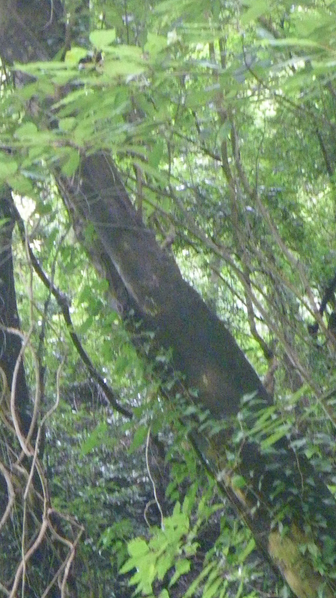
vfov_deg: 23.0
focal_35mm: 91
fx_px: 1441
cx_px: 3
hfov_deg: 13.1
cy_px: 510
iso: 800
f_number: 4.2
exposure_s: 1/25
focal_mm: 7.5
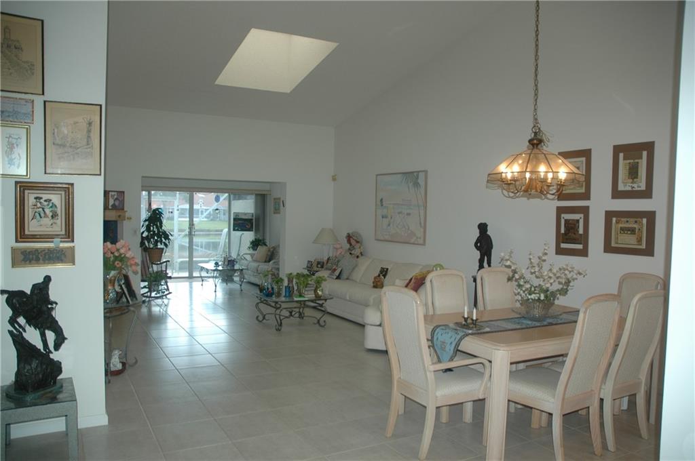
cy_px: 230
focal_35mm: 27
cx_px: 348
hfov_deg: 67.4
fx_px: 521
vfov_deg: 47.8
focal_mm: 18
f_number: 3.5
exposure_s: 1/60
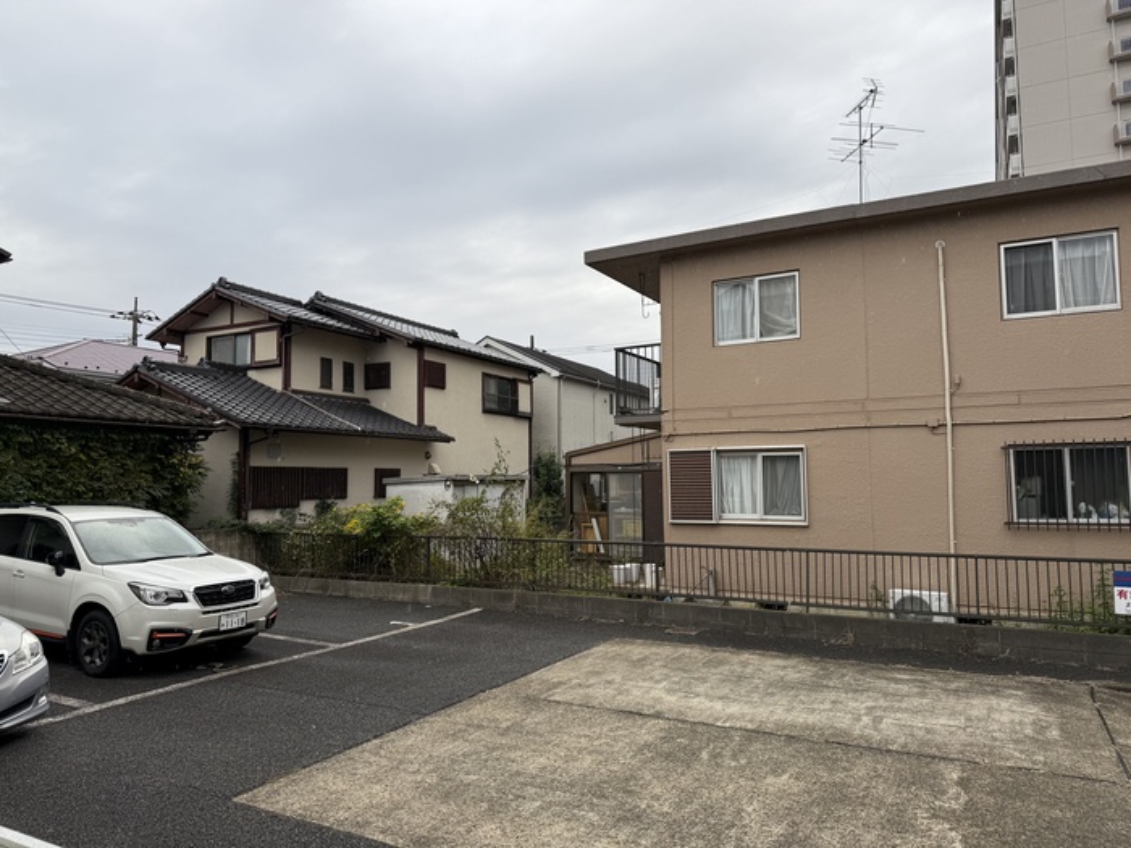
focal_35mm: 24
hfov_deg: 71.6
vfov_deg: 56.8
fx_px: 784
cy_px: 424
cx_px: 566
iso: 80
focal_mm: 6.76
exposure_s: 1/728
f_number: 1.78
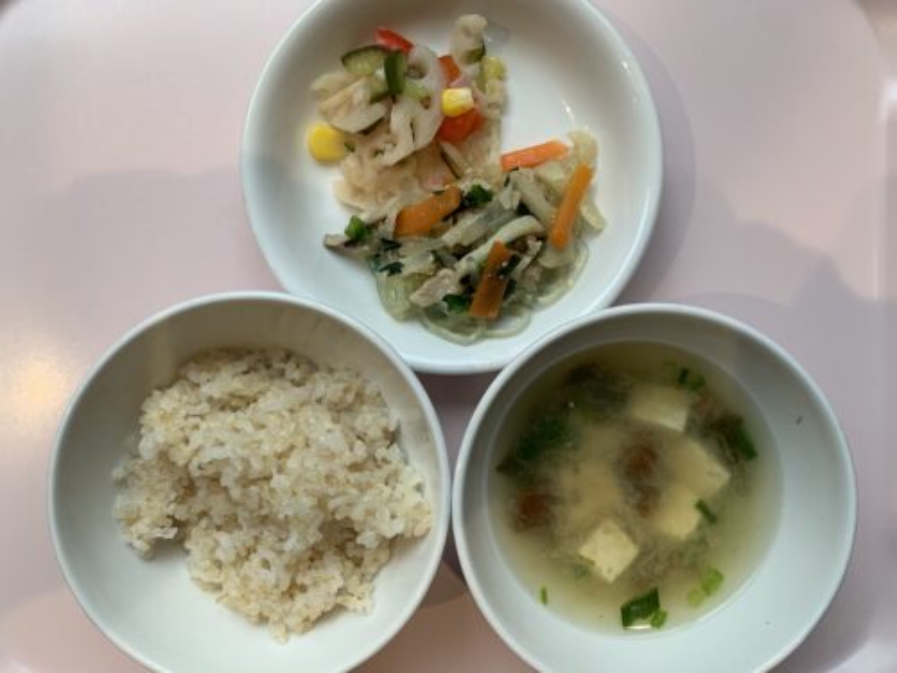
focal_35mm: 26
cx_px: 448
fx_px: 674
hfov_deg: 67.3
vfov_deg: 53.1
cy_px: 336
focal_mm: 4.25
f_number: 1.8
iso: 100
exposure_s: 1/95
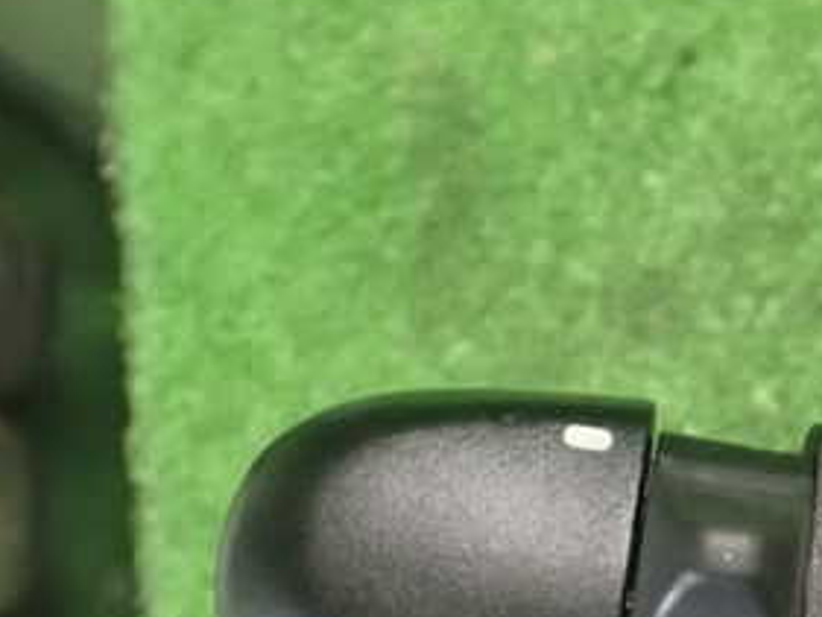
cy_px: 477
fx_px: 1520
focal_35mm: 64
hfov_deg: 28.0
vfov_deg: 22.7
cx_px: 872
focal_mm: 5.4
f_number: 2.3
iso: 1600
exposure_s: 1/25
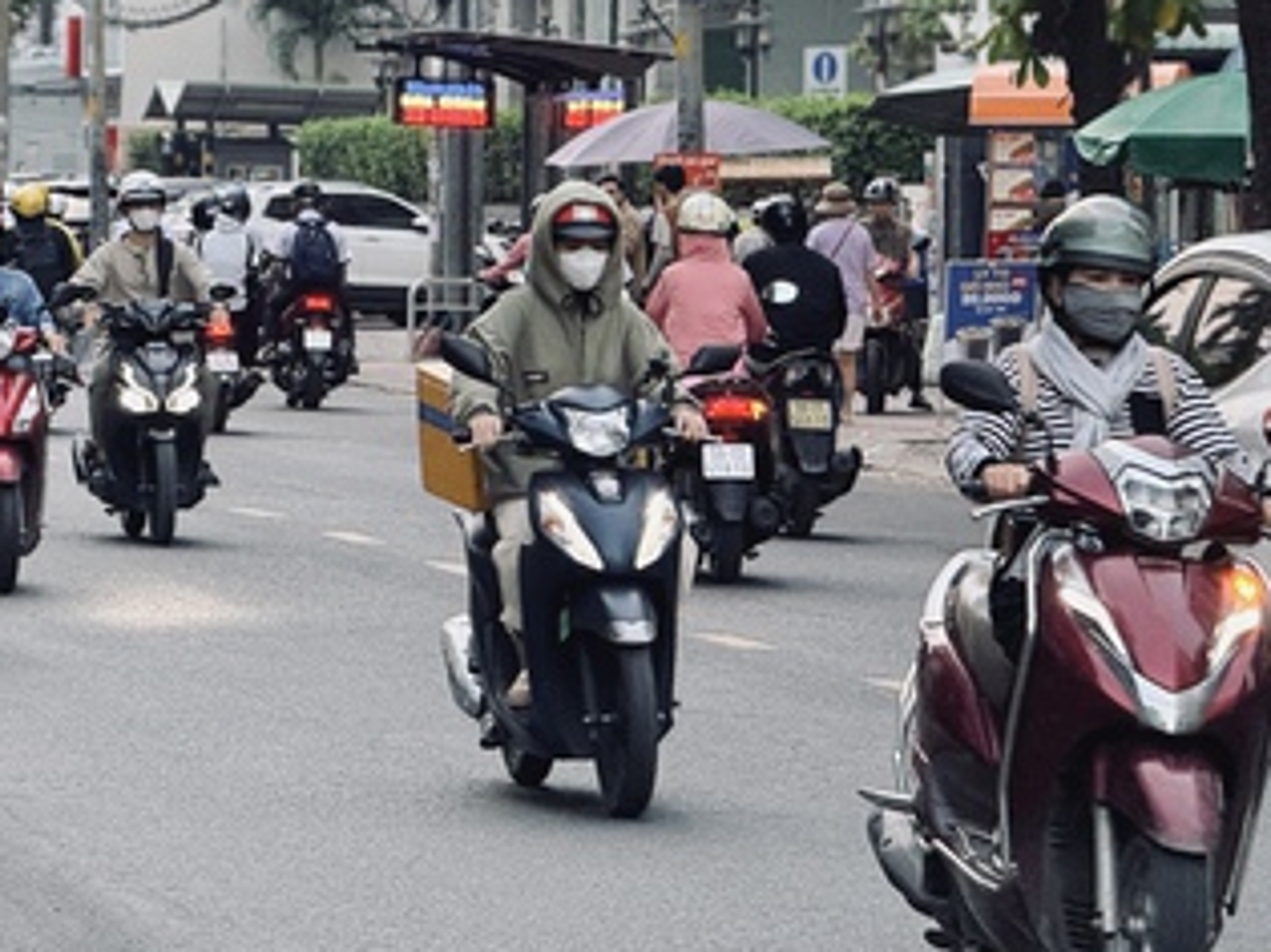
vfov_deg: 6.1
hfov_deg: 8.1
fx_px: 8956
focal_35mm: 244
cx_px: 432
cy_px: 149
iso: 125
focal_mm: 15.66
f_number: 2.8
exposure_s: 1/99
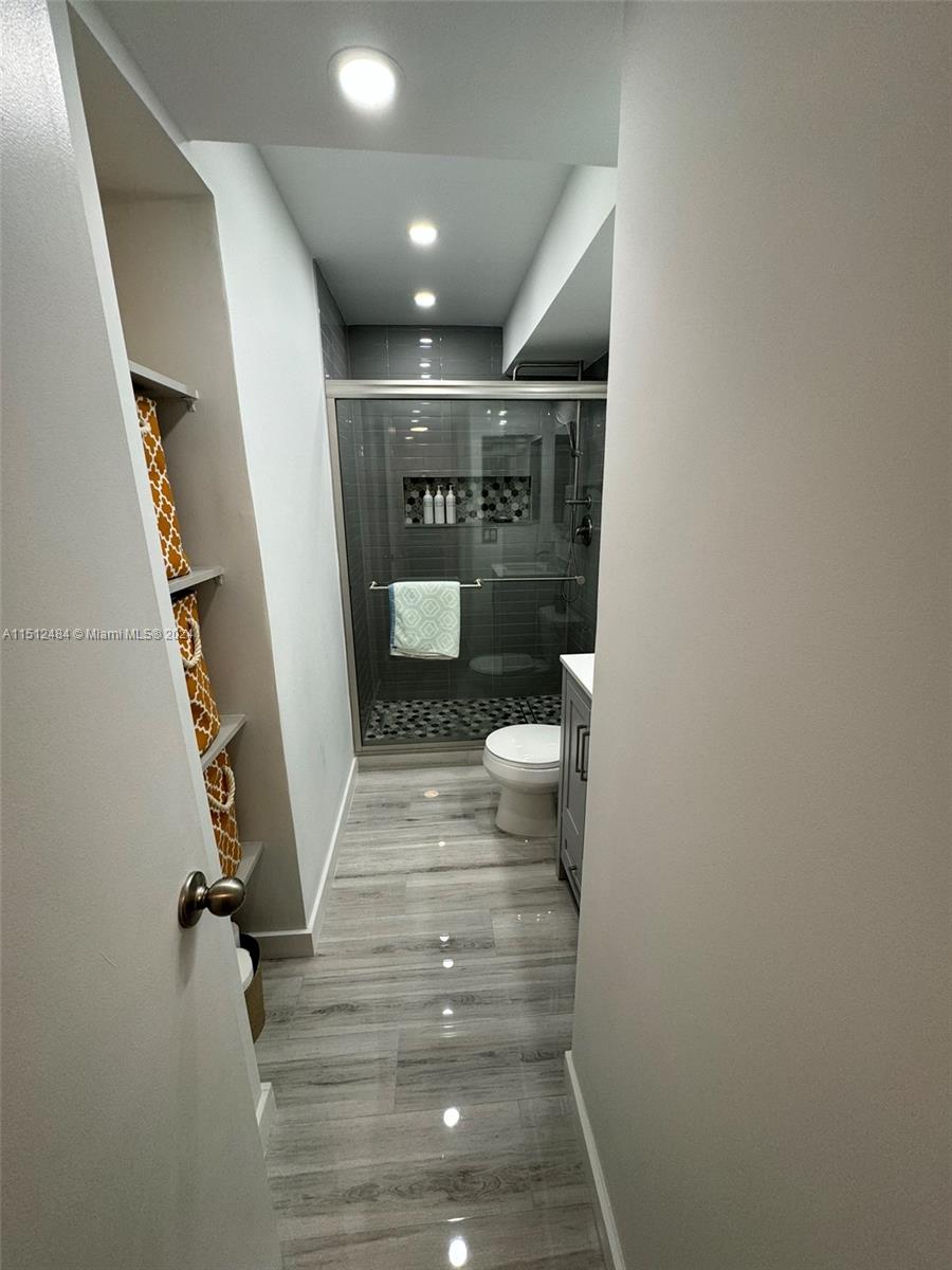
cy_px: 635
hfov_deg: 85.7
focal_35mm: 14
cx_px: 476
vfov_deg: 102.1
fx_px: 513
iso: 125
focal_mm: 2.22
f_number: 2.2
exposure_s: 1/120
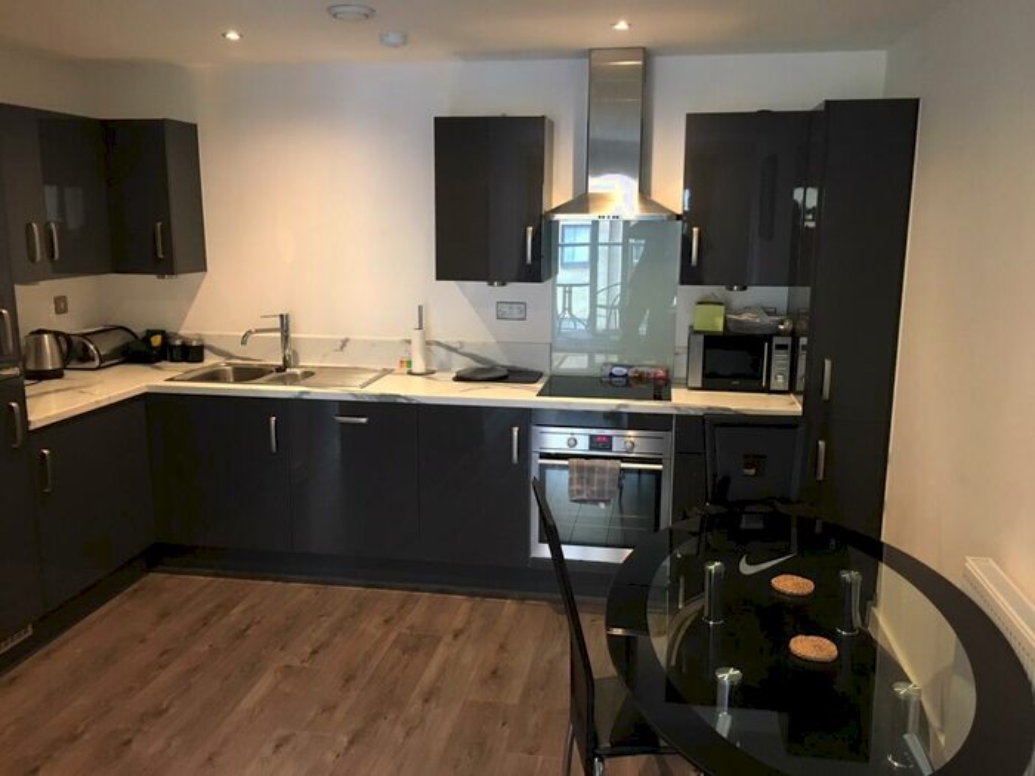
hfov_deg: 61.7
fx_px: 867
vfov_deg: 48.2
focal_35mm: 29
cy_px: 388
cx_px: 518
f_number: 2.2
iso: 200
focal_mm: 4.15
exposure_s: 1/25
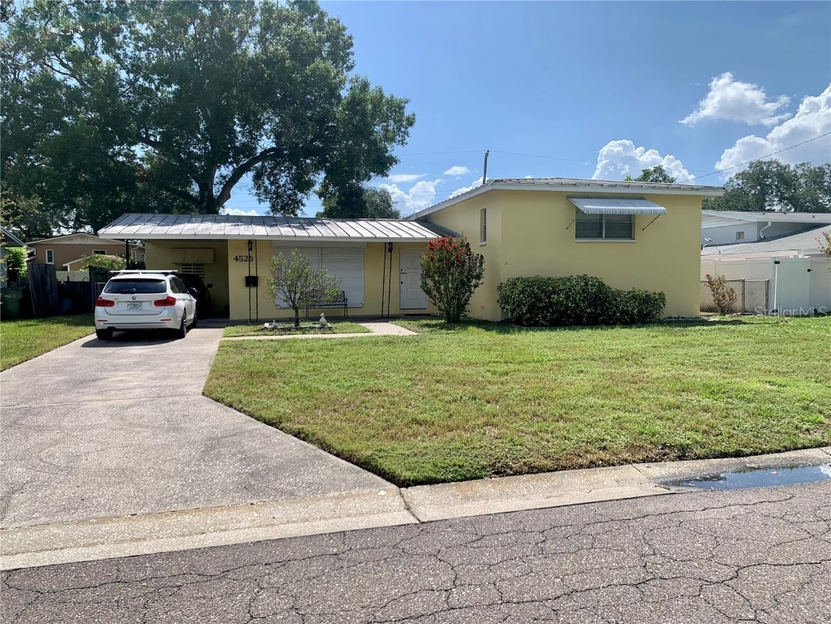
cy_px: 312
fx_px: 624
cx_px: 416
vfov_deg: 53.1
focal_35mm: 26
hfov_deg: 67.3
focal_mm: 4.25
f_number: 1.8
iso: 25
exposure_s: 1/2755
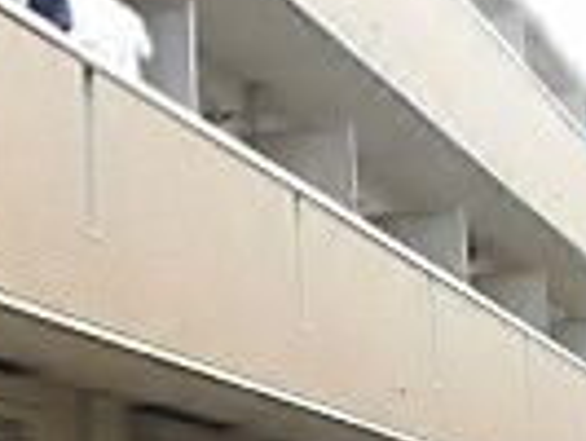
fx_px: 2033
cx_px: -278
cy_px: 71
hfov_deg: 15.2
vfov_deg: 12.3
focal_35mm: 120
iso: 80
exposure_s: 1/100
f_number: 3.7
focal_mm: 4.5
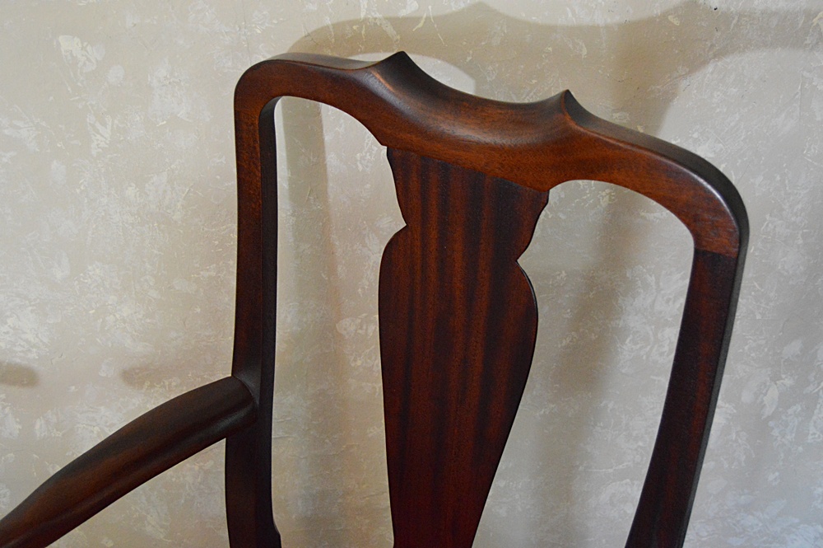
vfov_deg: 28.9
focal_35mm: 46
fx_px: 1062
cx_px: 412
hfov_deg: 42.4
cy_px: 274
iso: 3200
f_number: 4.2
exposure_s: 1/60
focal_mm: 31
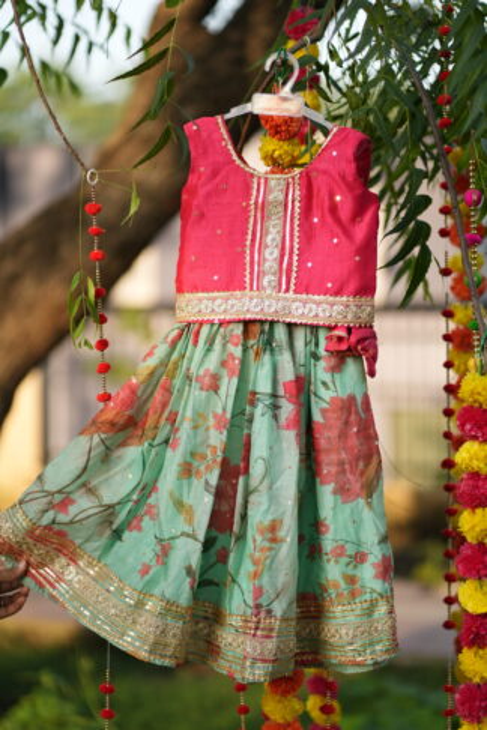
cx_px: 244
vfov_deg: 23.9
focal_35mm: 85
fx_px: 1725
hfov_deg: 16.1
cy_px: 365
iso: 320
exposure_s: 1/1250
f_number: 2
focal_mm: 85
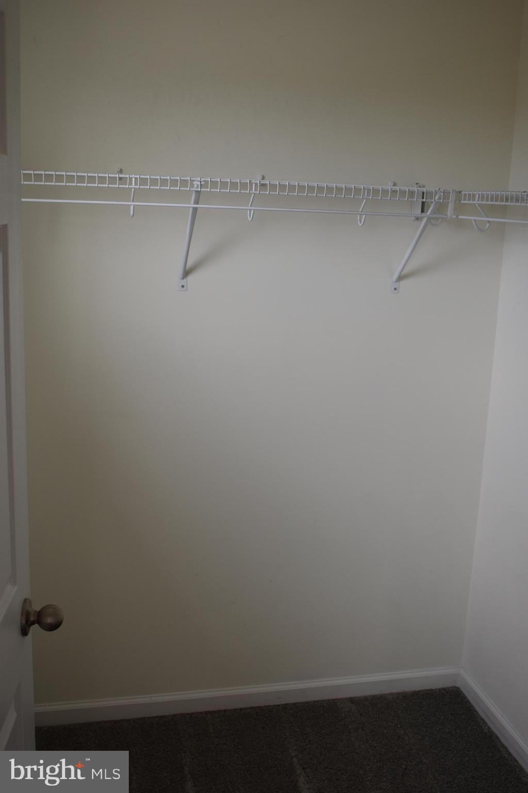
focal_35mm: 39
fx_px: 858
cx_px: 264
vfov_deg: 49.6
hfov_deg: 34.2
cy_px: 396
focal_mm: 26
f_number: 5
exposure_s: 1/100
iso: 400
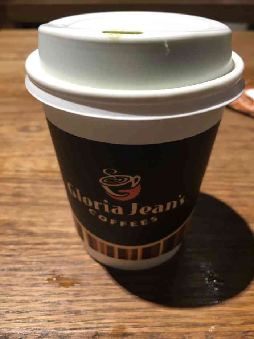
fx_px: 284
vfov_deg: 61.7
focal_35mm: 29
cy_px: 170
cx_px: 127
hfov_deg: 48.2
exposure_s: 1/33
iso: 64
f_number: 2.2
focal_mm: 4.15
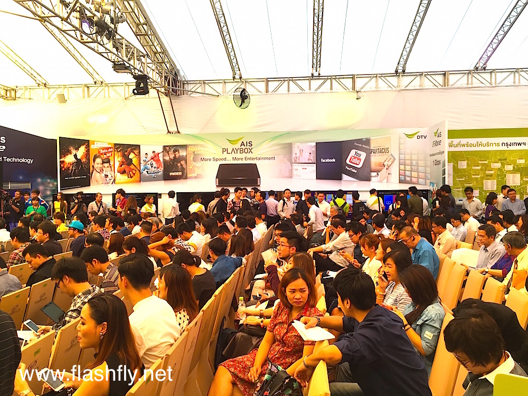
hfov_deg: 61.7
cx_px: 264
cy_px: 198
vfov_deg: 48.2
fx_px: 442
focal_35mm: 29
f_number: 2.2
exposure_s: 1/100
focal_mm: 4.15
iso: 32
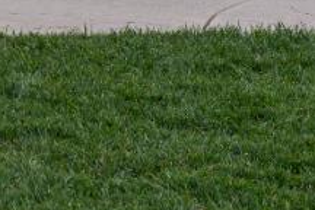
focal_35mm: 243
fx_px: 2126
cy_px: -308
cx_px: -472
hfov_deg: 7.8
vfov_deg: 5.5
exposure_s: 1/40
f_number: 4
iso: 250
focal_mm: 35
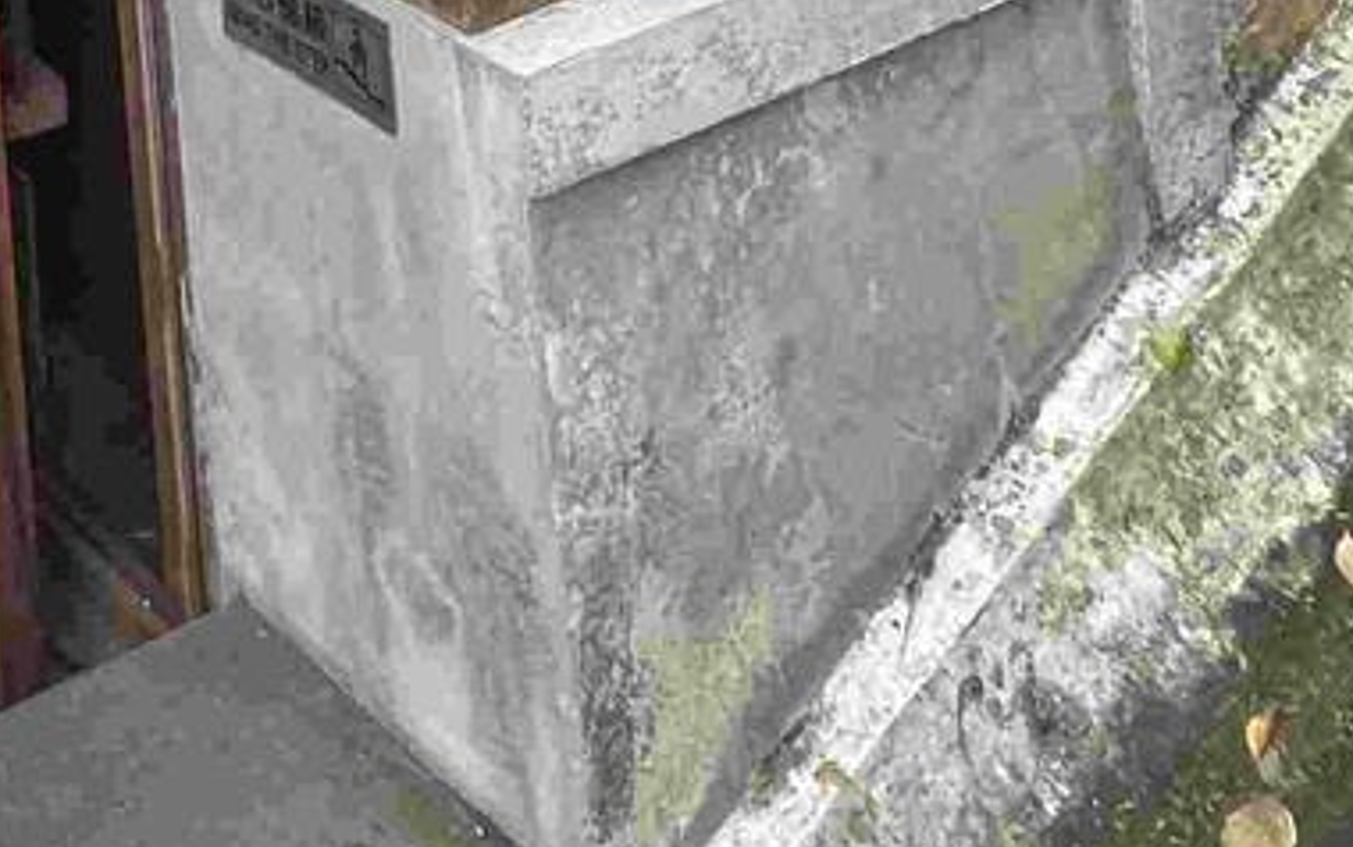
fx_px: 2140
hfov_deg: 29.7
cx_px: -303
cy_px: -1125
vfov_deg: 14.9
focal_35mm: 58
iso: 100
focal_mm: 1.57
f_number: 1.8
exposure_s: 1/100
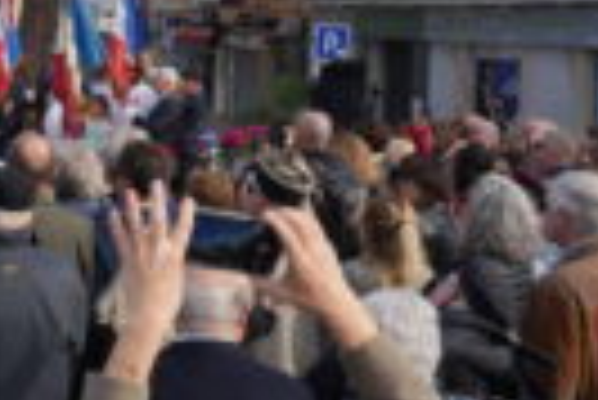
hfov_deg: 25.2
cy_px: 115
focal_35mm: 72
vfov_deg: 18.9
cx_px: -126
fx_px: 1197
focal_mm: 24
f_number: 5.6
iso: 100
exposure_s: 1/250
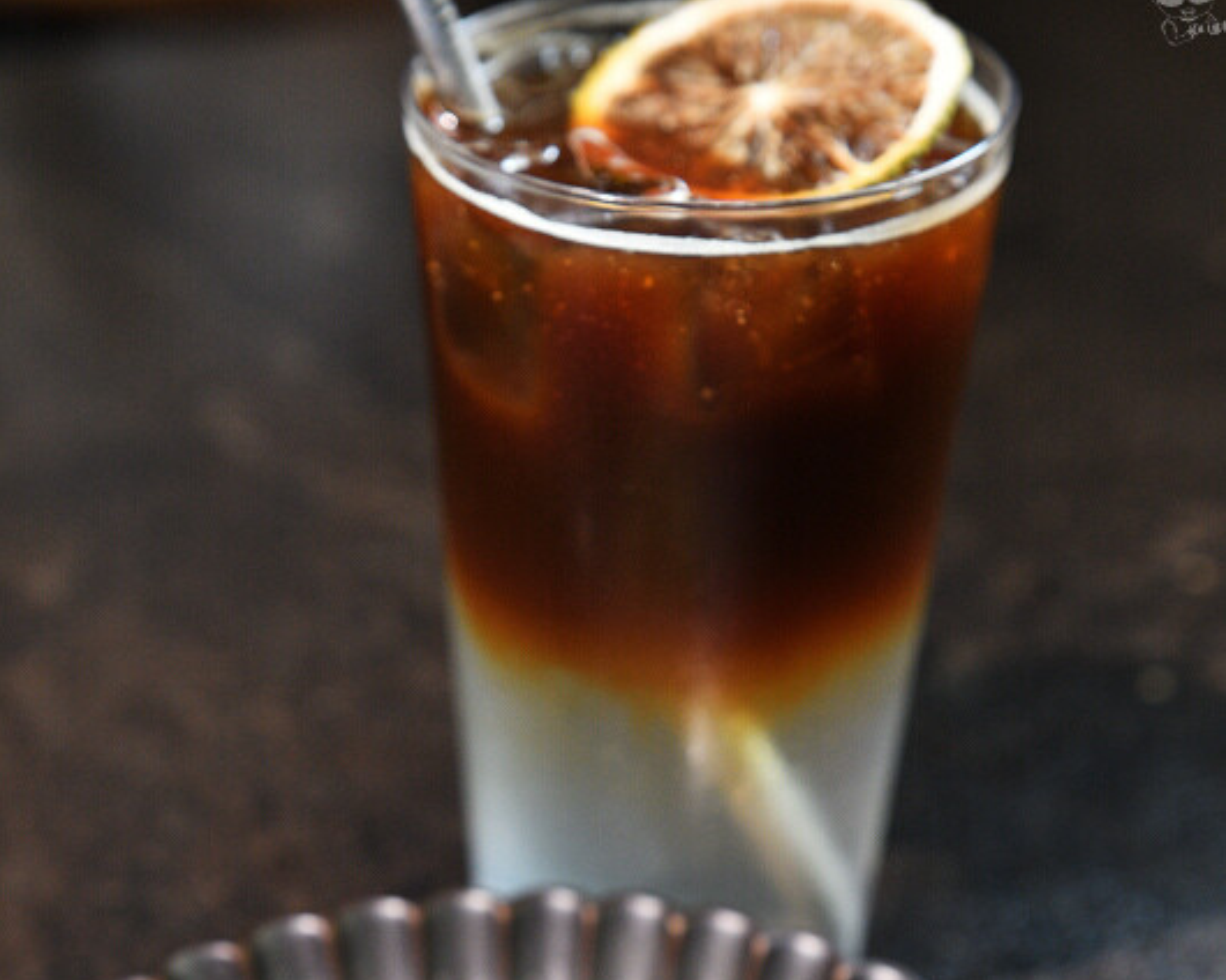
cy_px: 883
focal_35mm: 68
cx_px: 614
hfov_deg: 27.9
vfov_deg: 22.0
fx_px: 2467
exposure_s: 1/80
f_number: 5.6
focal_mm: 48
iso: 1600
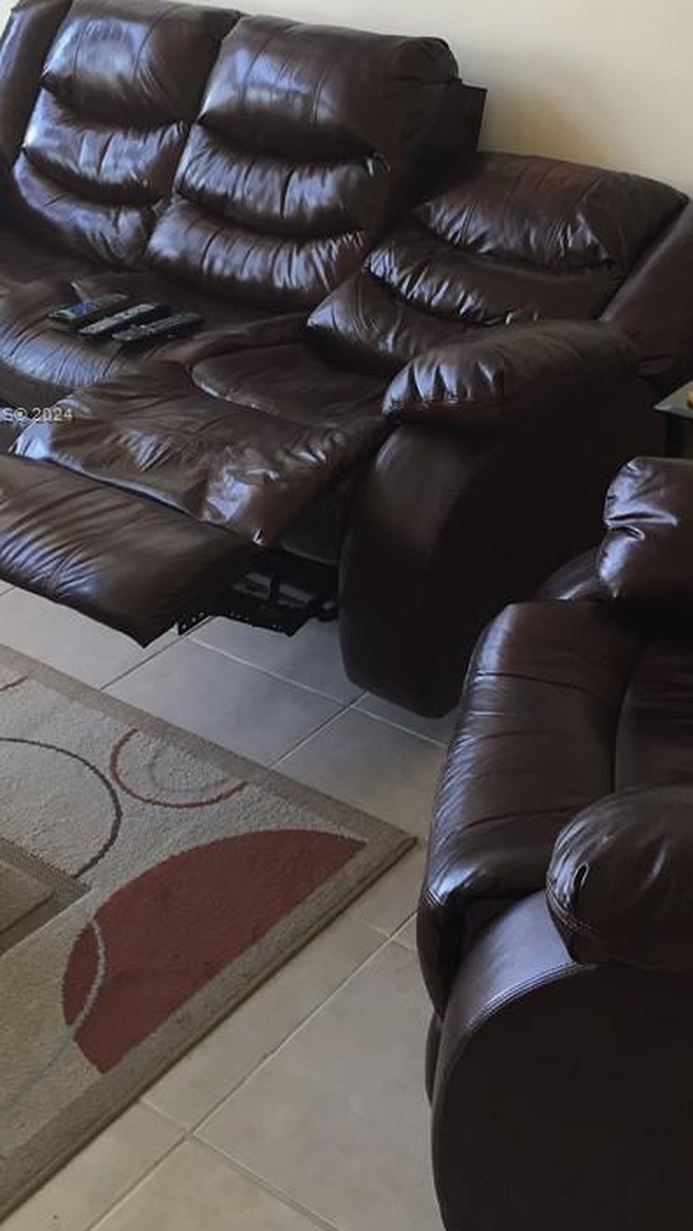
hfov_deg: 25.8
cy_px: 415
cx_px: 476
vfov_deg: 44.0
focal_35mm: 46
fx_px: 1501
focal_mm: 4.15
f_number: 2.2
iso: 64
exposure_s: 1/30
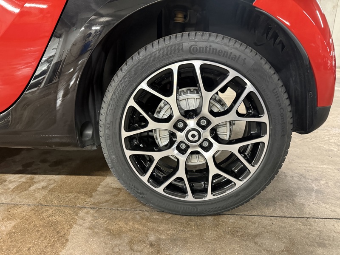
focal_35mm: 24
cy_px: 128
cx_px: 170
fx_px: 236
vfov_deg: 56.8
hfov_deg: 71.6
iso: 800
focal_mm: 6.76
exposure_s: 1/50
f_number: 1.78
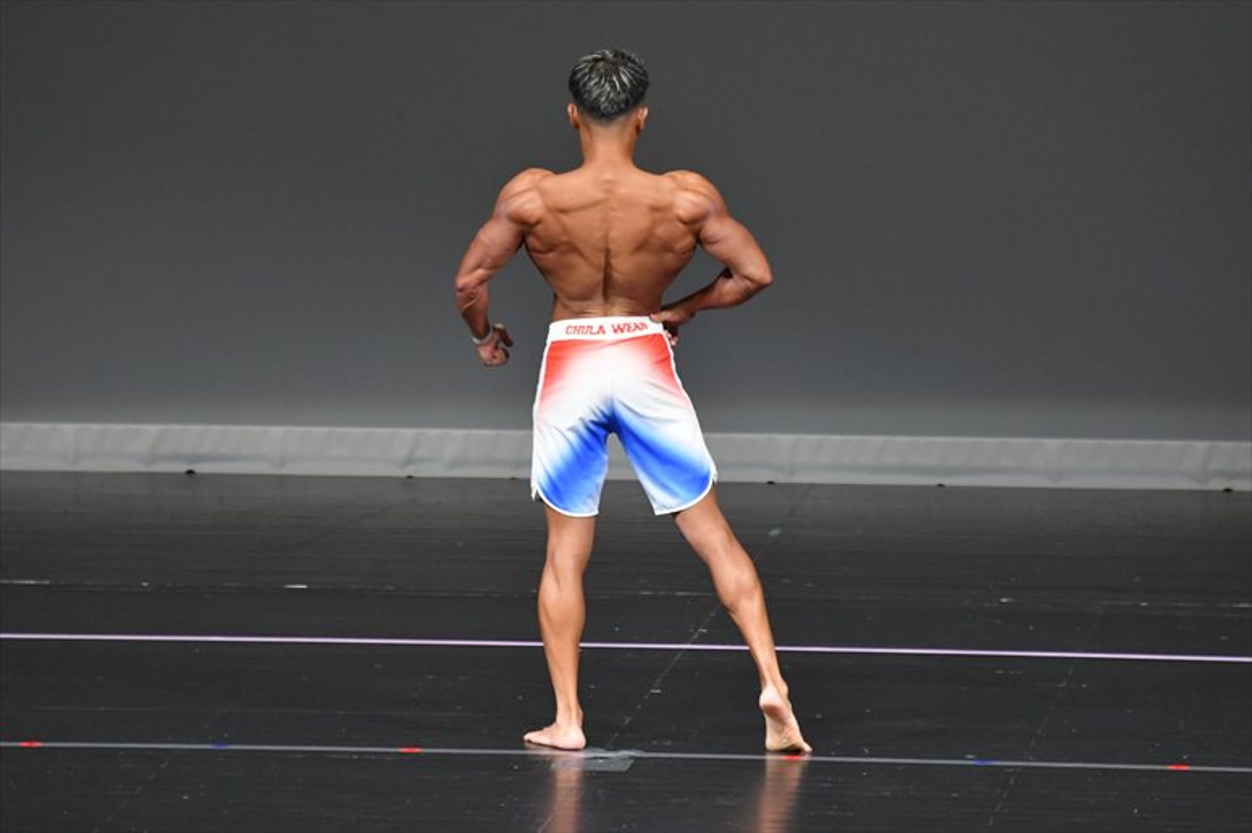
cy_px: 416
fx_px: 11993
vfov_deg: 4.0
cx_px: 626
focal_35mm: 345
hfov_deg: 6.0
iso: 4000
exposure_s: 1/400
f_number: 5.6
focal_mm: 230
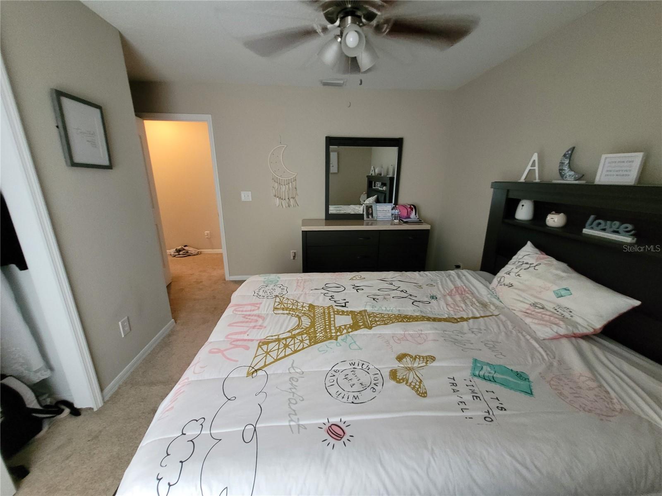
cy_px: 248
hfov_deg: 106.2
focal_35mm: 13
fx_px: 249
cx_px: 331
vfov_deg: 89.9
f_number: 2.2
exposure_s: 1/30
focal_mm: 1.74
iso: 640
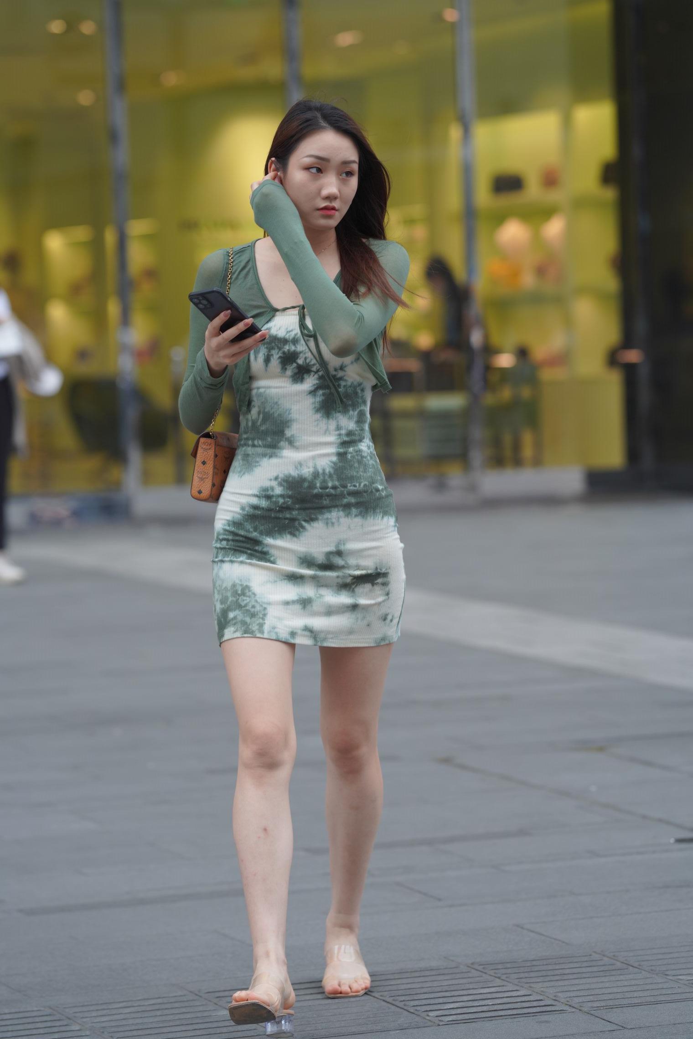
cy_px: 520
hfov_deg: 10.2
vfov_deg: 15.2
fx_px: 3898
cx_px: 346
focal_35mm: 135
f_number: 3.2
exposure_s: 1/800
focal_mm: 135
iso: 500
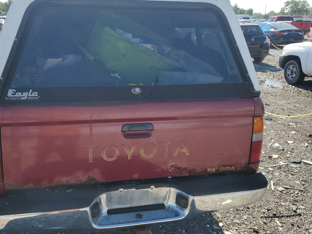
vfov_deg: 42.9
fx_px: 297
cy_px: 111
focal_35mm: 33
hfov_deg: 55.1
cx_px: 131
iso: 50
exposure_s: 1/2500
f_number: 1.5
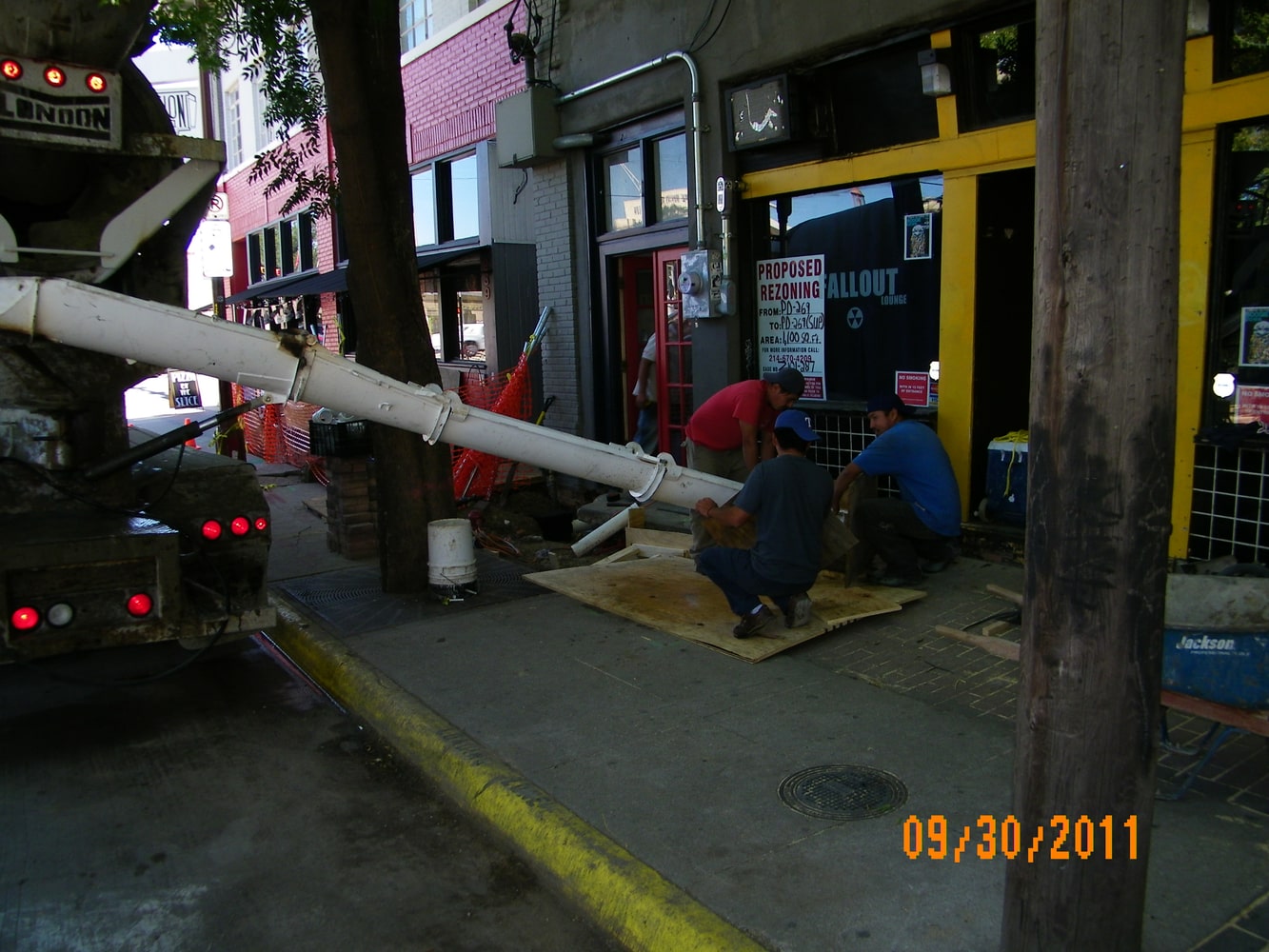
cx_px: 634
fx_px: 1027
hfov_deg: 63.4
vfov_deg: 49.8
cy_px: 476
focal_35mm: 28
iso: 80
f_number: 7
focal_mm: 5
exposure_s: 1/30
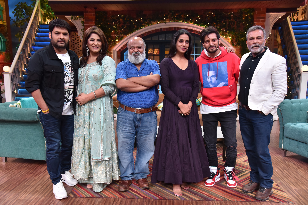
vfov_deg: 41.1
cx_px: 154
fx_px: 274
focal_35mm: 32
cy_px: 102
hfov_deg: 58.7
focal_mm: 32
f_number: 4
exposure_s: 1/320
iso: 1600
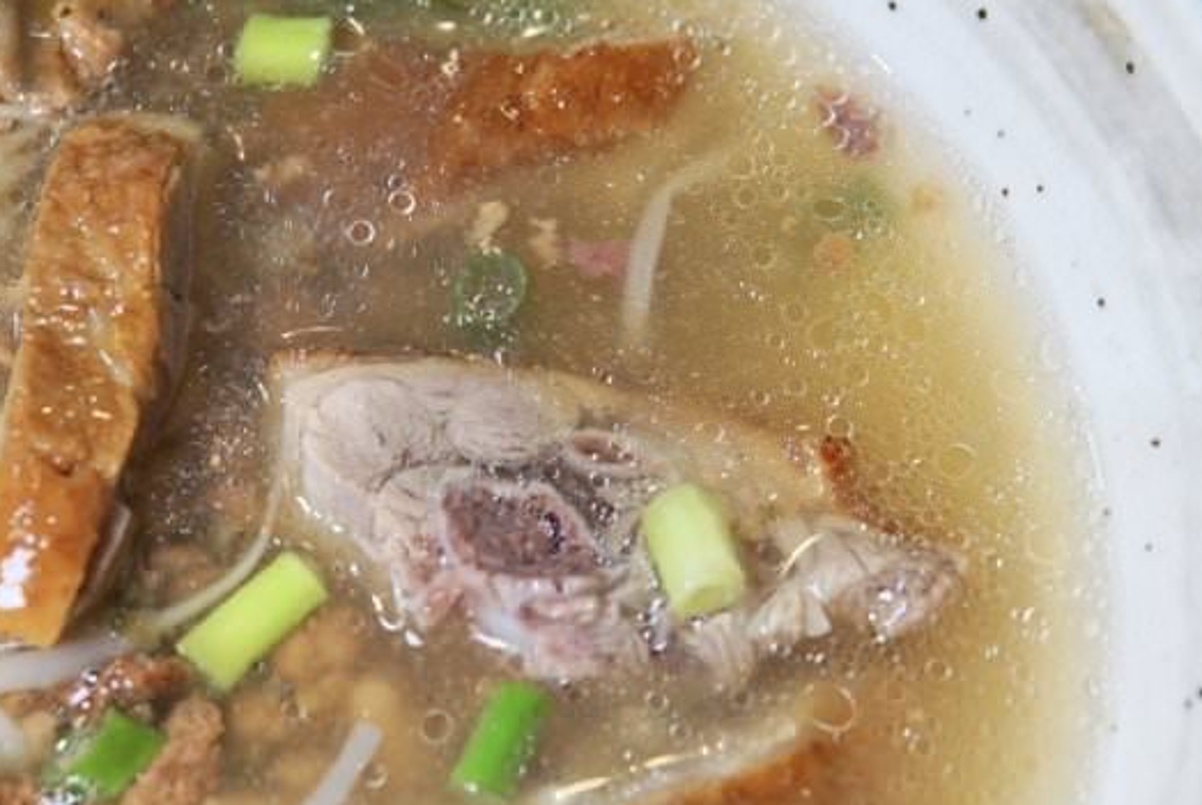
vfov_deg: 15.9
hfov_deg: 23.4
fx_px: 2875
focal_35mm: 86
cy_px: 529
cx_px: 290
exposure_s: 1/60
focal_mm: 30
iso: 320
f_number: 4
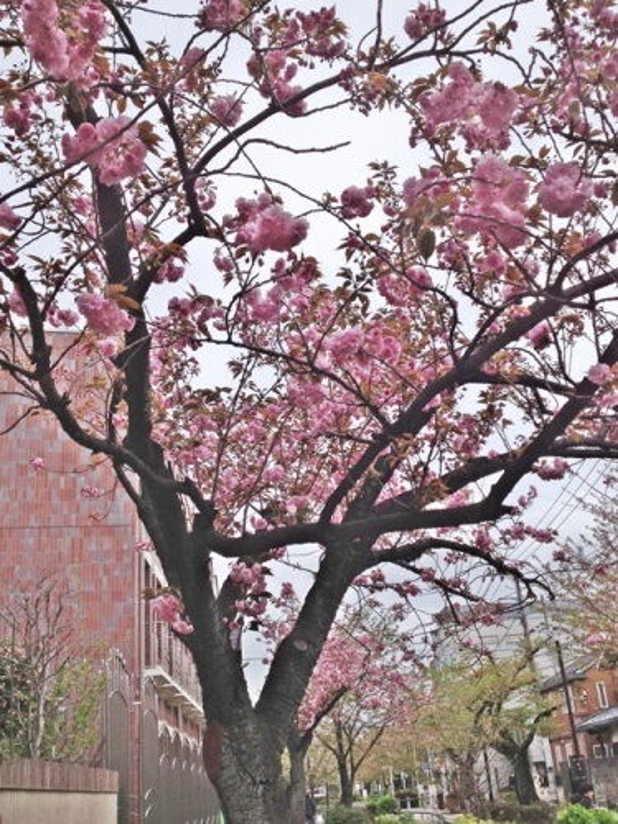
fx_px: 833
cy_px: 412
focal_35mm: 35
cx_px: 309
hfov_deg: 40.7
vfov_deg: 52.6
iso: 50
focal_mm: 4.28
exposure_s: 1/2762
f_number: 2.4
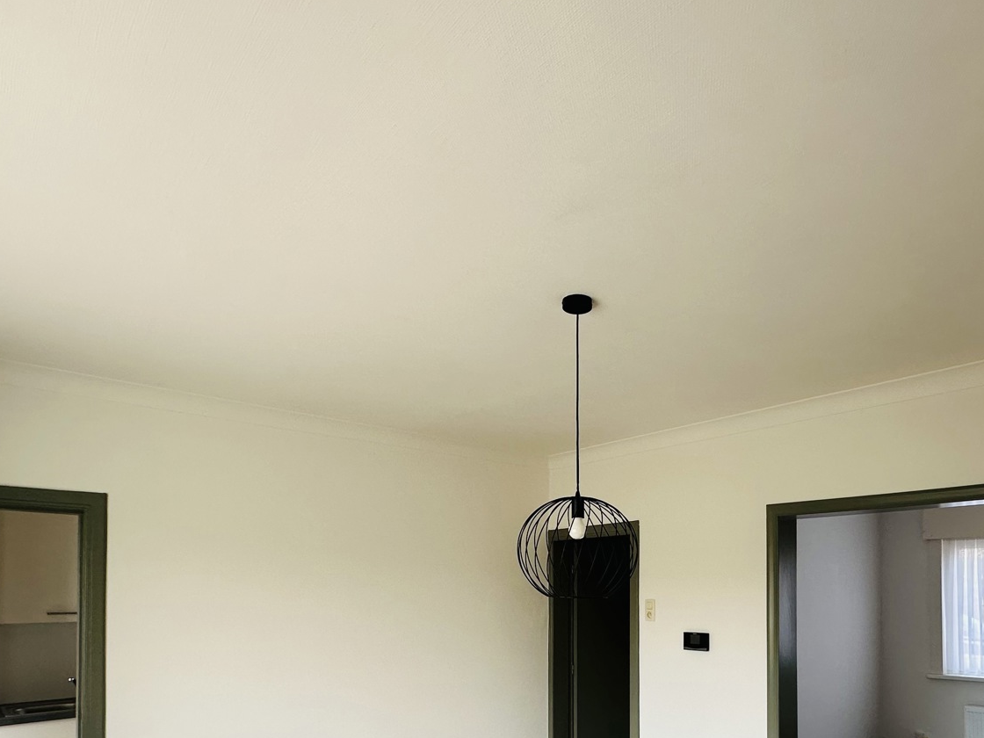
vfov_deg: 53.5
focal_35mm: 24
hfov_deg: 70.8
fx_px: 682
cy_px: 578
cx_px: 595
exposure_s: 1/99
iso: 100
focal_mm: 2.22
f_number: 2.2
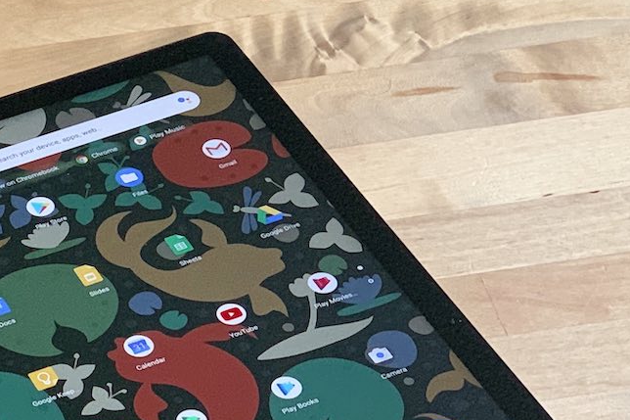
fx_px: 1505
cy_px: 366
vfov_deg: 15.7
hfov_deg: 23.4
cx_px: 156
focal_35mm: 86
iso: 200
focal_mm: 6
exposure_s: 1/60
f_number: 2.4
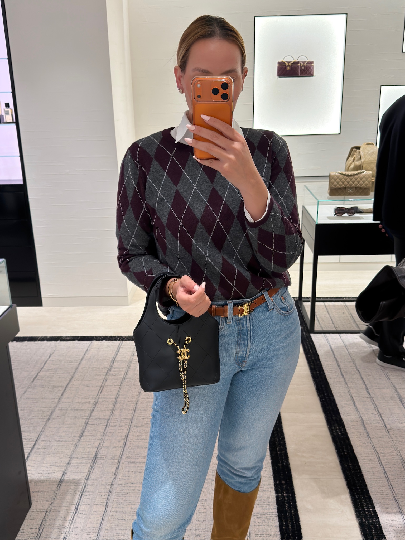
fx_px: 546
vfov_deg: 52.6
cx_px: 202
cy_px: 270
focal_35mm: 35
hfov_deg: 40.7
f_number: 1.78
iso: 160
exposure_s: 1/235
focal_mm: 6.76
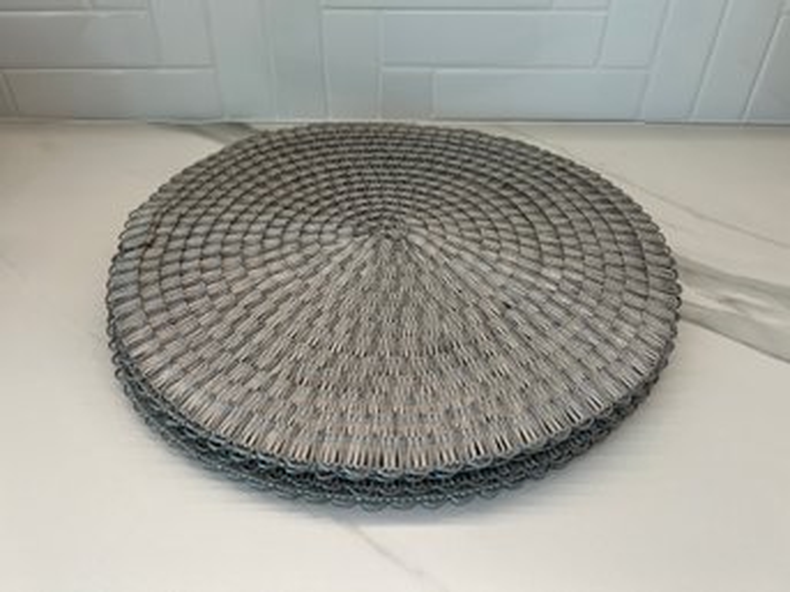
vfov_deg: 53.0
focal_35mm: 26
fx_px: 593
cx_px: 395
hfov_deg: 67.3
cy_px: 296
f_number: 1.5
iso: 64
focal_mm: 5.7
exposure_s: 1/120
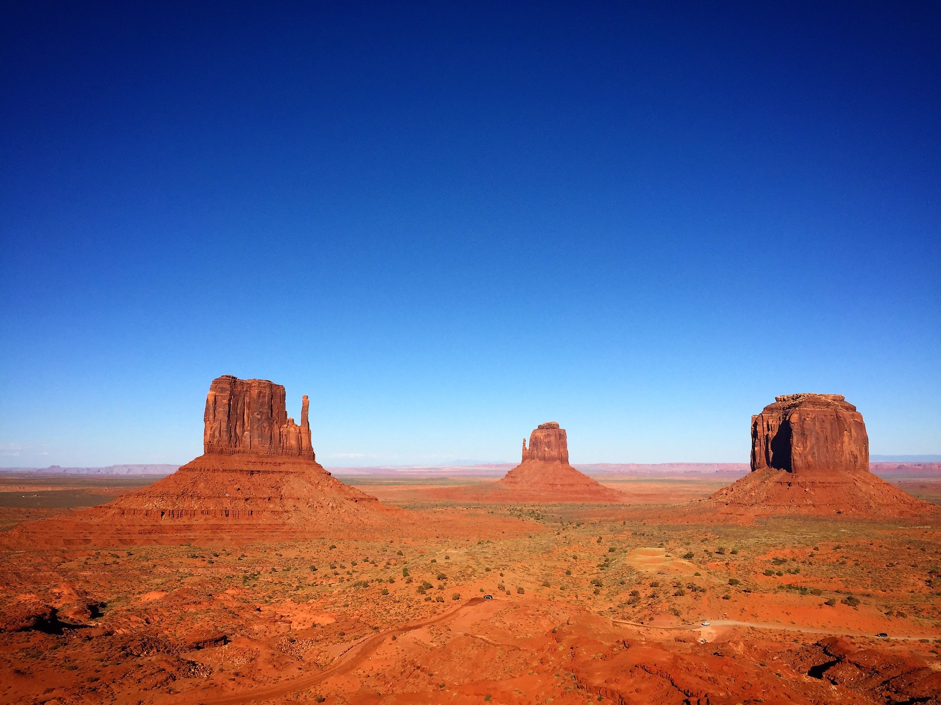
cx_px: 470
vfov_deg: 48.2
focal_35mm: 29
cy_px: 352
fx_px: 788
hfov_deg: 61.7
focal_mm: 4.15
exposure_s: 1/3597
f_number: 2.2
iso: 32
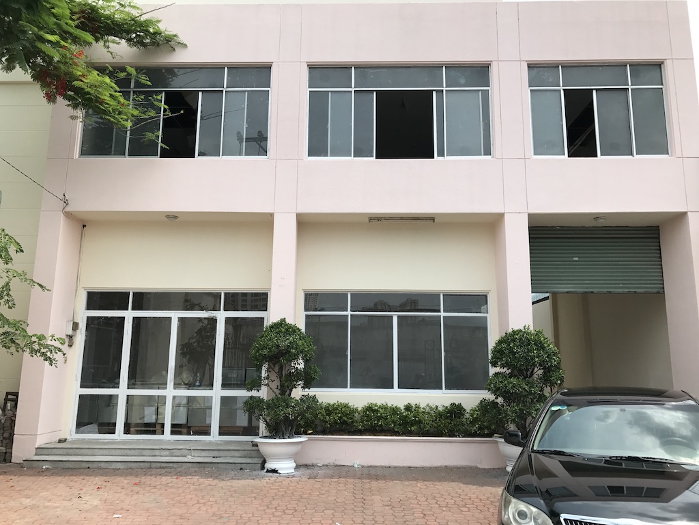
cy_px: 262
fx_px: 565
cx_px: 350
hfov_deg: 63.4
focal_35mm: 28
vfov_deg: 49.7
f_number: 1.8
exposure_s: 1/1773
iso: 20
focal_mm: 3.99
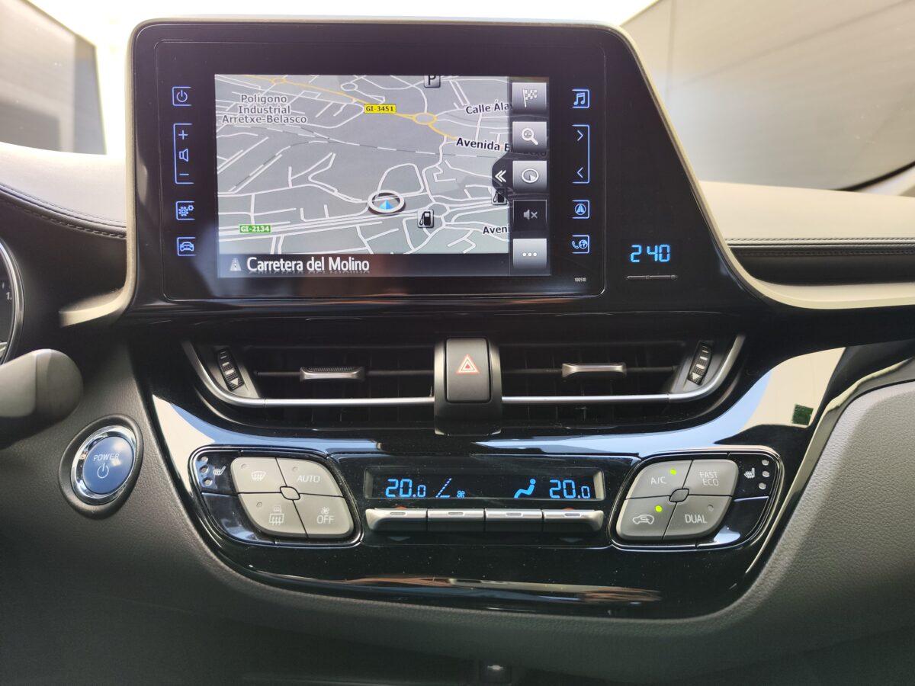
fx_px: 608
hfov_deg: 73.9
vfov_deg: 58.9
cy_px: 343
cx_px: 458
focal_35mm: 23
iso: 81
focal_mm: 7.01
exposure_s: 1/100
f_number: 1.69
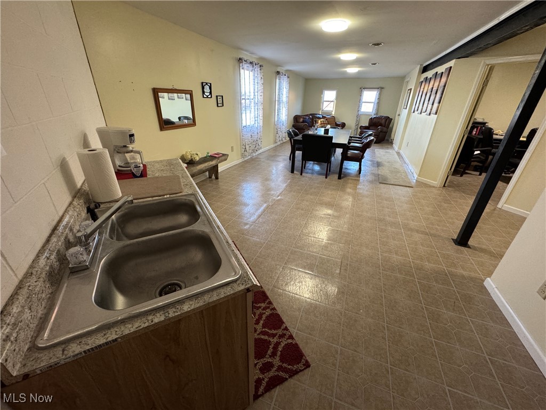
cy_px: 205
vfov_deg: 85.7
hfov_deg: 102.1
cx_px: 273
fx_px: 221
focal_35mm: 14
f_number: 2.2
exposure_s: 1/60
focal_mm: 2.22
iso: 500
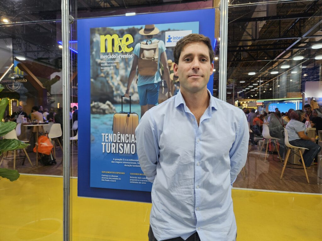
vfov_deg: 58.9
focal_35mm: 23
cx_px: 161
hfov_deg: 73.9
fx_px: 214
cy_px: 120
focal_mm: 5.4
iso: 100
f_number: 1.8
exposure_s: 1/120
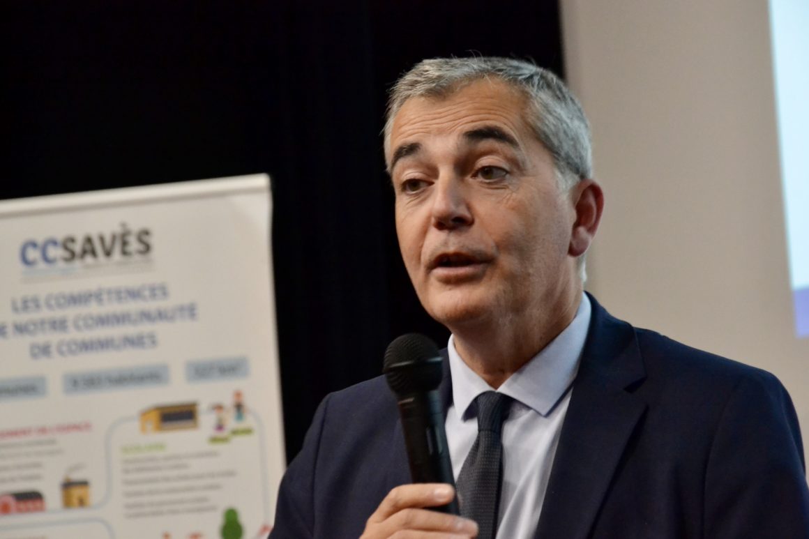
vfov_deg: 8.7
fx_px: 3539
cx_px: 404
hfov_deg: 13.0
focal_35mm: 158
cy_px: 270
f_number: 5.6
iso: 3200
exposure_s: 1/25
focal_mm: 105
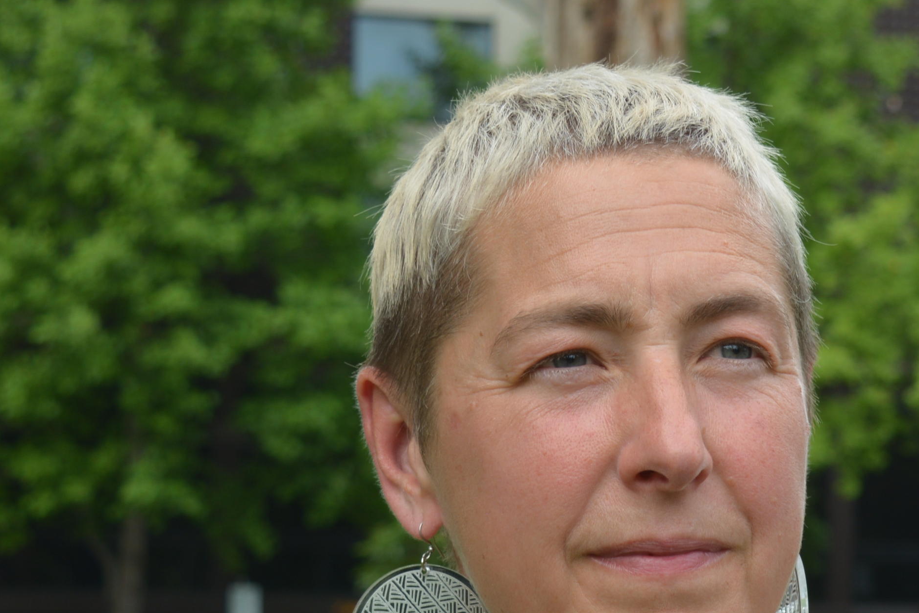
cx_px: 958
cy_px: 655
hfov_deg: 13.3
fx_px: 3880
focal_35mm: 152
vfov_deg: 9.0
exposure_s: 1/100
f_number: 6.3
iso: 100
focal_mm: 38
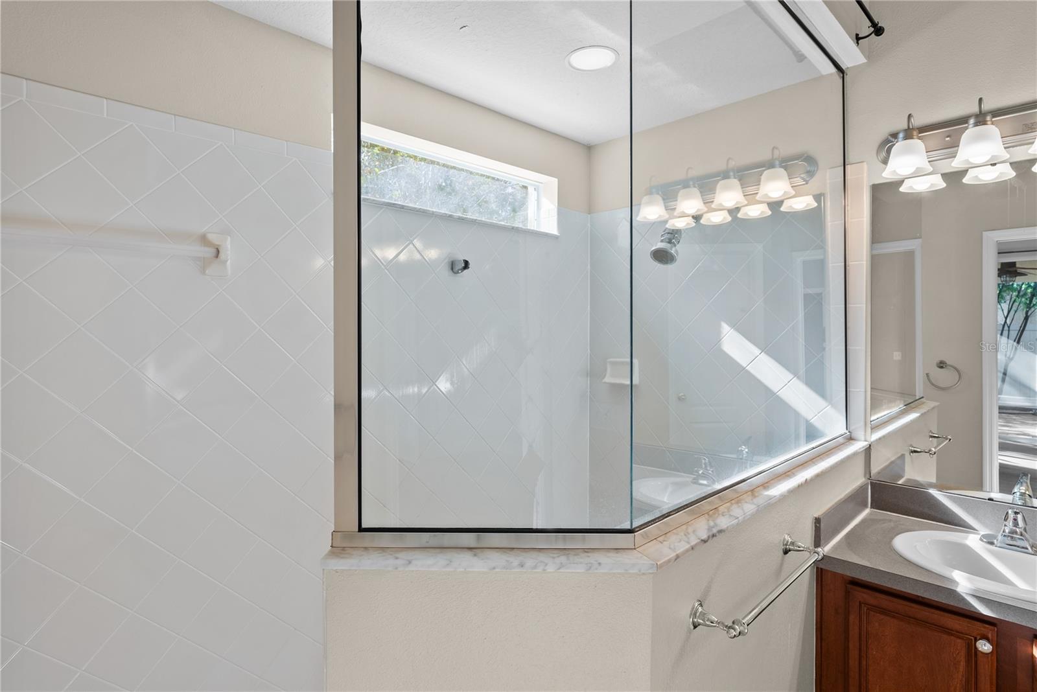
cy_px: 346
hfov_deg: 86.9
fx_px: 547
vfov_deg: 64.6
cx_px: 518
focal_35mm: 19
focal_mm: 19
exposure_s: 1/2.5
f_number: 9
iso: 100
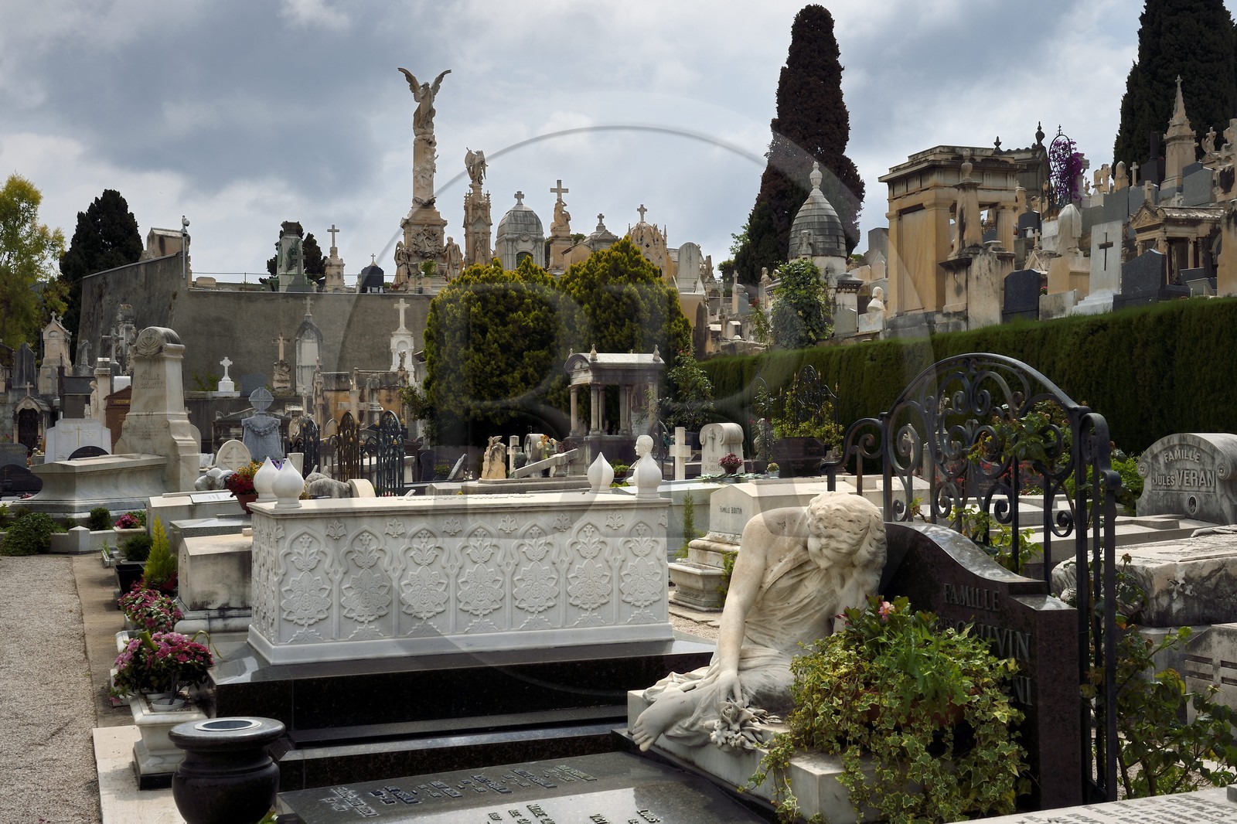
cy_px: 412
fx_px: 1511
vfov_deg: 30.5
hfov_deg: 44.5
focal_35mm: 44
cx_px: 618
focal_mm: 44
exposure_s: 1/200
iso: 200
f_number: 14
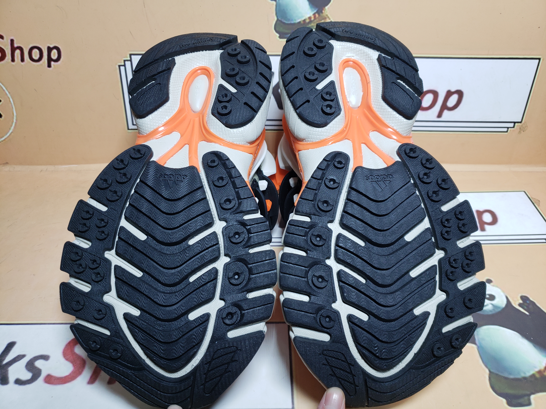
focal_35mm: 26
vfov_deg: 53.1
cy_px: 204
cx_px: 273
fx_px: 410
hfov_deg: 67.3
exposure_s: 1/391
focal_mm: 4.3
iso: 50
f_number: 1.5
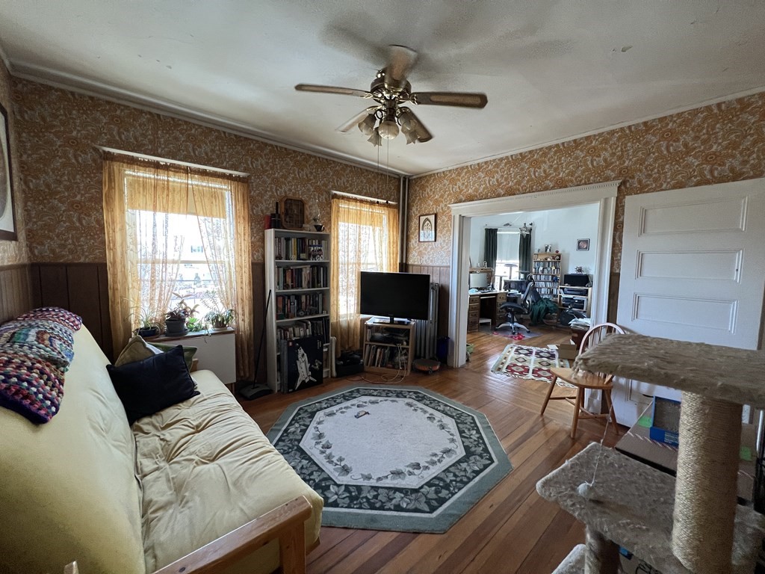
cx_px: 382
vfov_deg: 89.9
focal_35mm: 13
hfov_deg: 106.2
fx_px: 287
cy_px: 287
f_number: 1.8
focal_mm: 1.57
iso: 250
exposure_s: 1/98
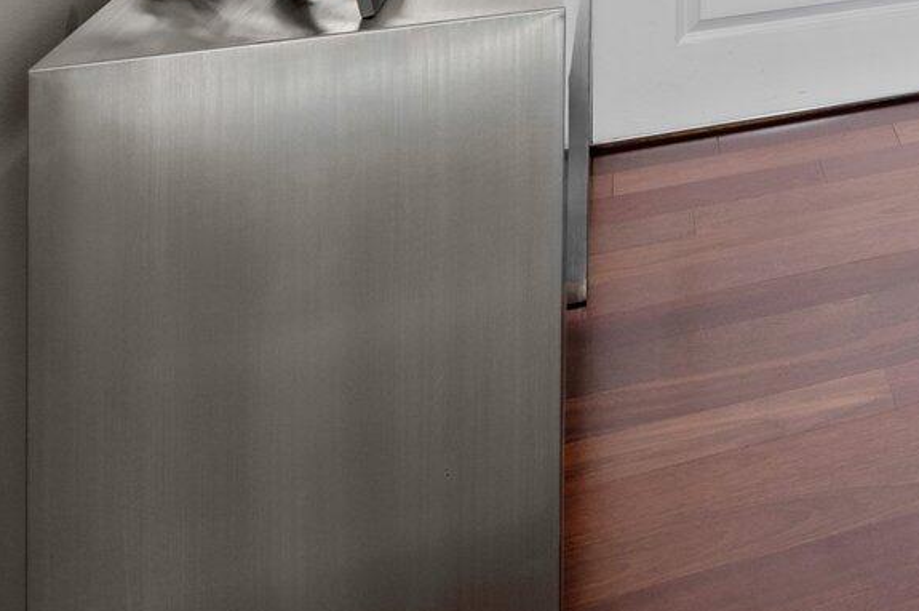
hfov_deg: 24.8
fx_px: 1453
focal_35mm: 57
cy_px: -438
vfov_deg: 19.0
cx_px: 1454
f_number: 5.6
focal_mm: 16
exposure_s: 1/8
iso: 400
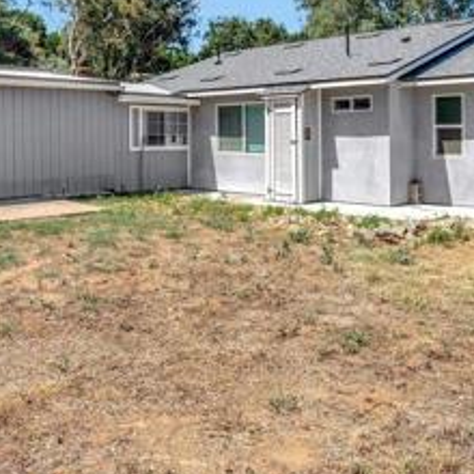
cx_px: 200
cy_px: 136
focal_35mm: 38
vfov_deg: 42.6
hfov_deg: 43.5
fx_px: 592
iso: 400
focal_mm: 15.5
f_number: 8
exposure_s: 1/1250
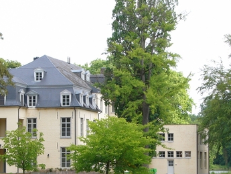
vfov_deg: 11.2
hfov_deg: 14.9
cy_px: 124
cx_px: 102
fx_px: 881
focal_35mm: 132
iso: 50
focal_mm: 12.6
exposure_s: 1/200
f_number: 4
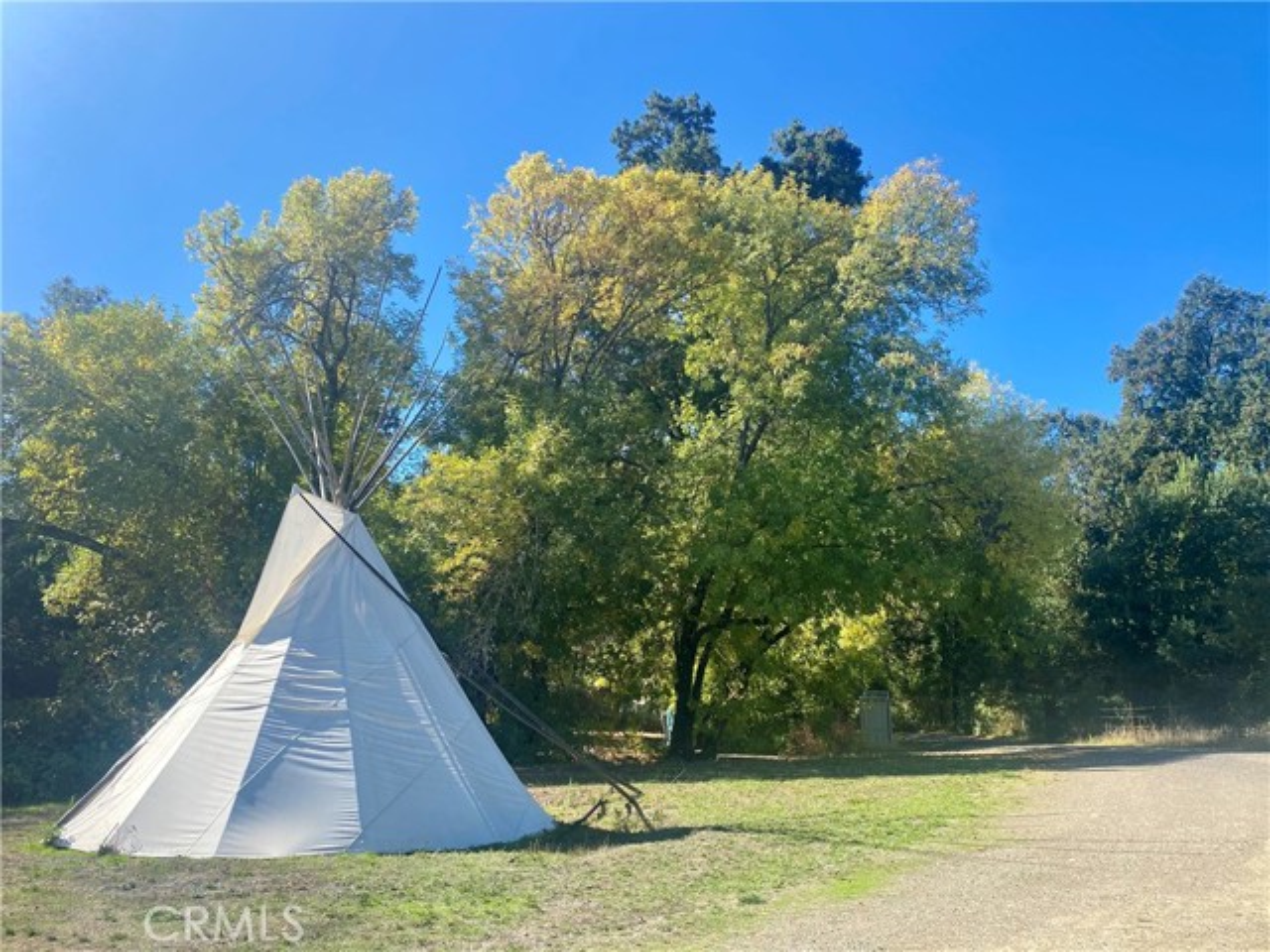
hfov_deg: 67.3
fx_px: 954
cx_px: 635
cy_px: 476
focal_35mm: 26
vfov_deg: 53.1
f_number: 1.8
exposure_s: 1/1377
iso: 32
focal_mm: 4.25
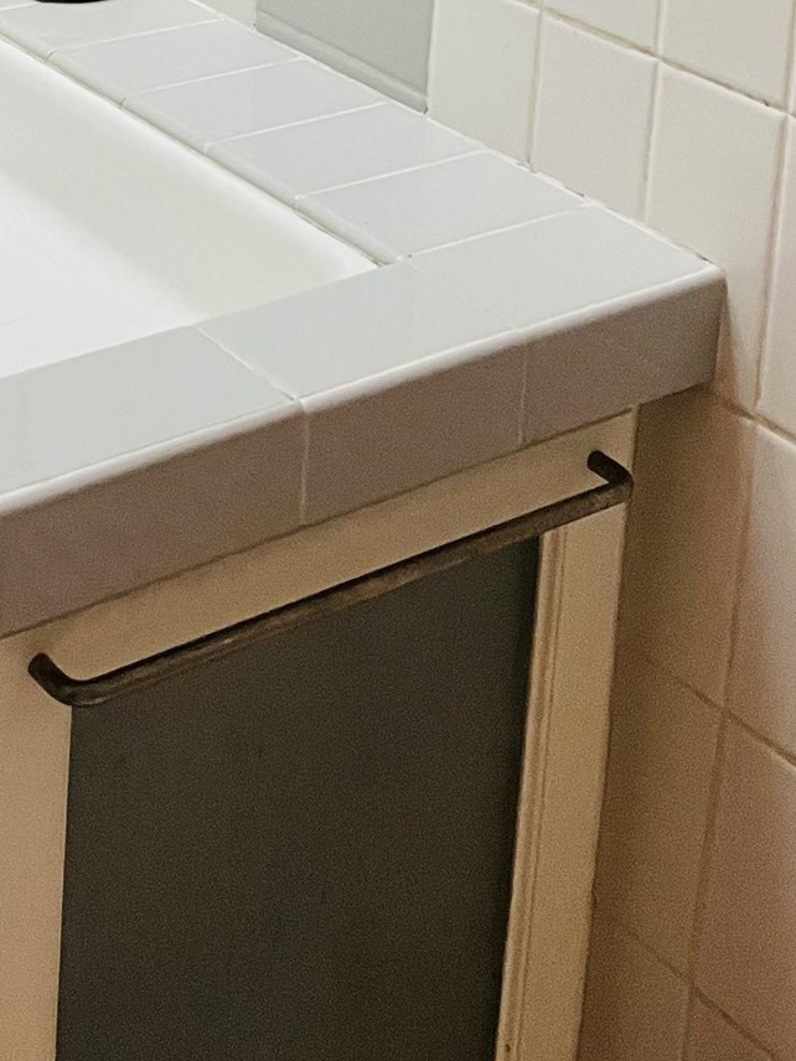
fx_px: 2146
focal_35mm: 70
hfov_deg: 20.3
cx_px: -12
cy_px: -310
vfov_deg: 24.4
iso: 320
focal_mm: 4.2
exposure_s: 1/60
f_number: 1.6
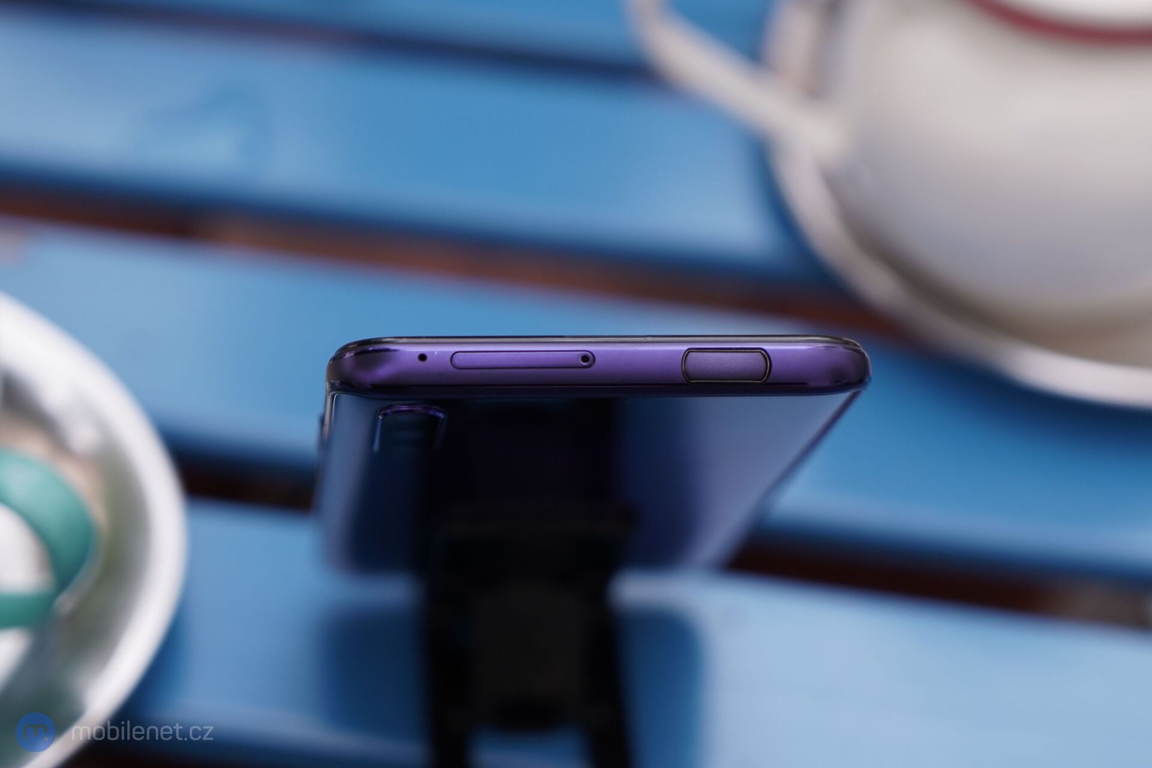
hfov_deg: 28.8
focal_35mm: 70
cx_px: 576
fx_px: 2240
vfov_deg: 19.5
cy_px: 384
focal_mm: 70
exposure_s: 1/160
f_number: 4
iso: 320
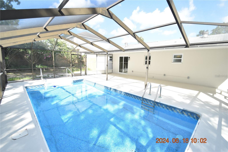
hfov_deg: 100.4
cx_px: 114
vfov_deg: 77.3
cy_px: 76
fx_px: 95
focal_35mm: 15
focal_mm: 10
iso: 400
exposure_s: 1/200
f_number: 8
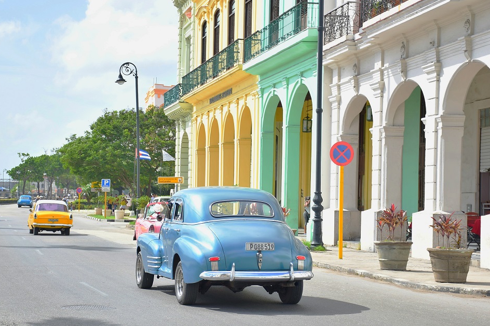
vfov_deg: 19.0
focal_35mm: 72
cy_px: 165
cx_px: 236
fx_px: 973
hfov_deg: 28.3
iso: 100
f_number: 4.5
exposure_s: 1/400
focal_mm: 45
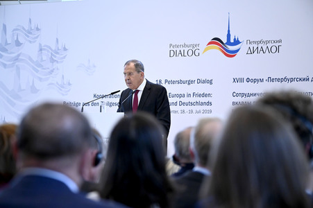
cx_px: 156
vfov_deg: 9.1
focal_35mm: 150
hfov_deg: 13.7
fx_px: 1303
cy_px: 104
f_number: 5
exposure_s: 1/250
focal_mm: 150
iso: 5000
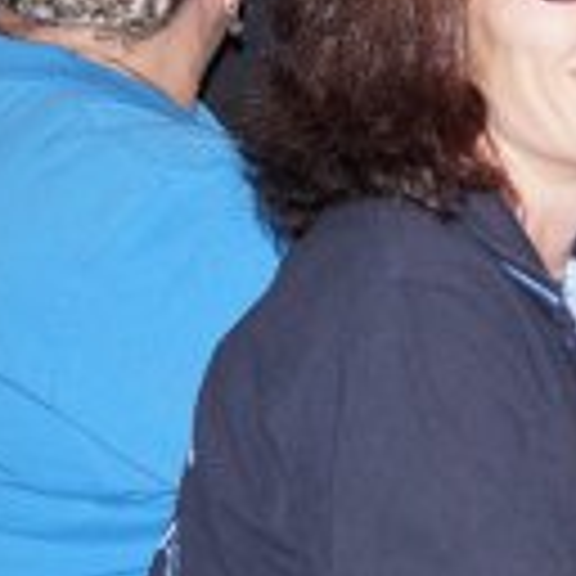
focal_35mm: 222
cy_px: -76
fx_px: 4181
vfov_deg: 7.8
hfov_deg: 7.6
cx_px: 1053
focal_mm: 35
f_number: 4.5
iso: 800
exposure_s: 1/60
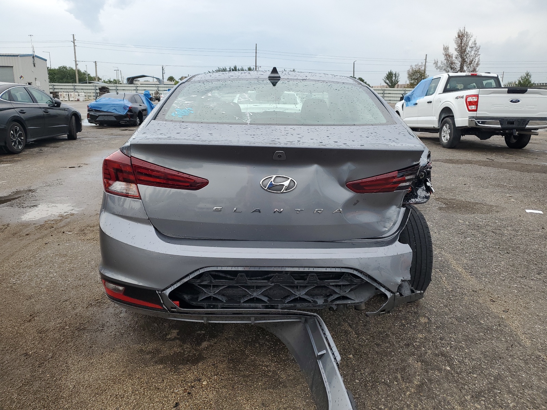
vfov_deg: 53.1
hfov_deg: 67.3
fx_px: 411
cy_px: 205
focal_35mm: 26
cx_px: 274
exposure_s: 1/909
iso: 50
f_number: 1.5
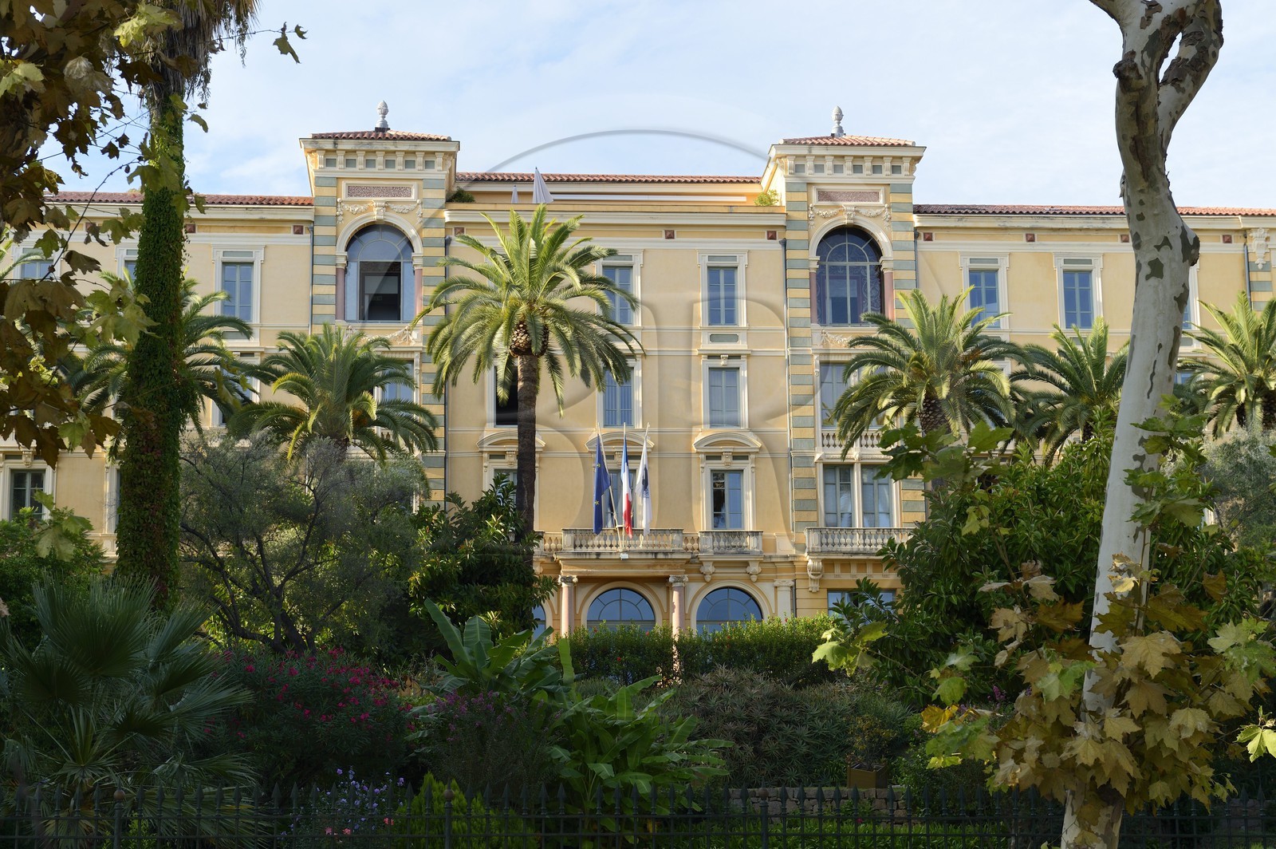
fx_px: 2479
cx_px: 638
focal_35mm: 70
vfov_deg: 19.4
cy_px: 424
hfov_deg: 28.9
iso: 200
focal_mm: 70
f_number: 8
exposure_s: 1/160
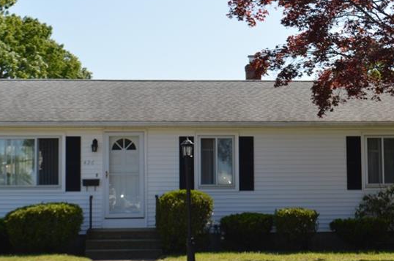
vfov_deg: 17.0
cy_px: 132
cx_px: 179
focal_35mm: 80
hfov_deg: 25.4
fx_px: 874
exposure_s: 1/200
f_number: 8
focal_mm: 28
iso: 100
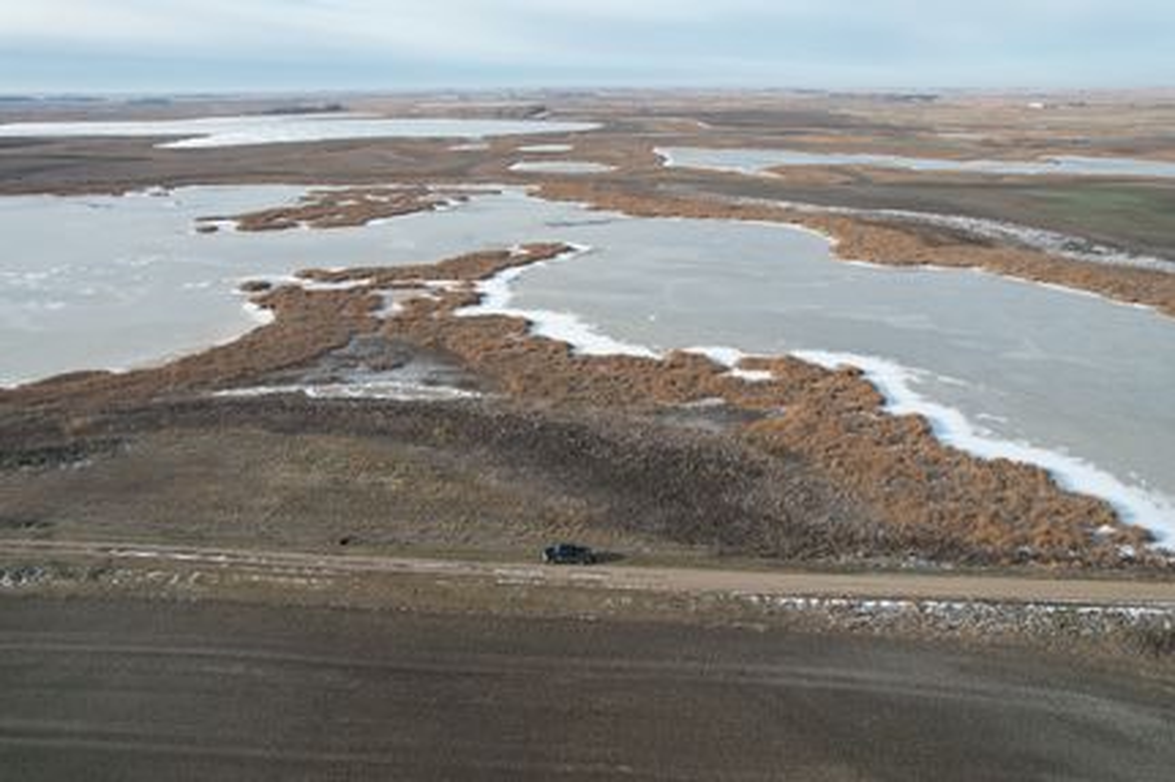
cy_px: 391
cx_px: 588
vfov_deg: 57.2
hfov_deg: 78.6
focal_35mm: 22
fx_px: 718
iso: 140
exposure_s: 1/1600
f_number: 2.8
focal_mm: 8.38
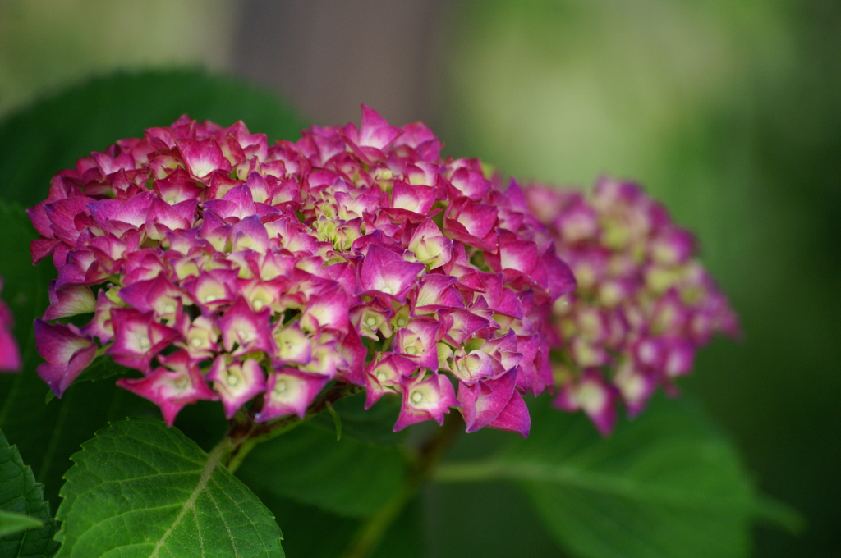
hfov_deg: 8.6
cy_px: 279
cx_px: 420
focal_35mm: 240
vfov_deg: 5.7
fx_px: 5599
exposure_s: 1/250
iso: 400
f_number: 5.6
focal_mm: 160
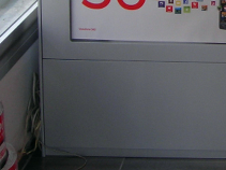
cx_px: 340
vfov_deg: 8.7
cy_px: -159
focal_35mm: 162
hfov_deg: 11.7
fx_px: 1057
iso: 50
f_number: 3.2
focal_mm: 6.3
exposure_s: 1/122
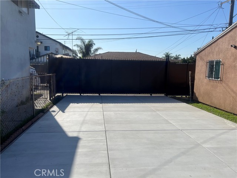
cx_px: 118
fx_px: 178
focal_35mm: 26
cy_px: 89
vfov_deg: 53.1
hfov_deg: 67.3
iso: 50
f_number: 1.5
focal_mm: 5.7
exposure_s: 1/8000
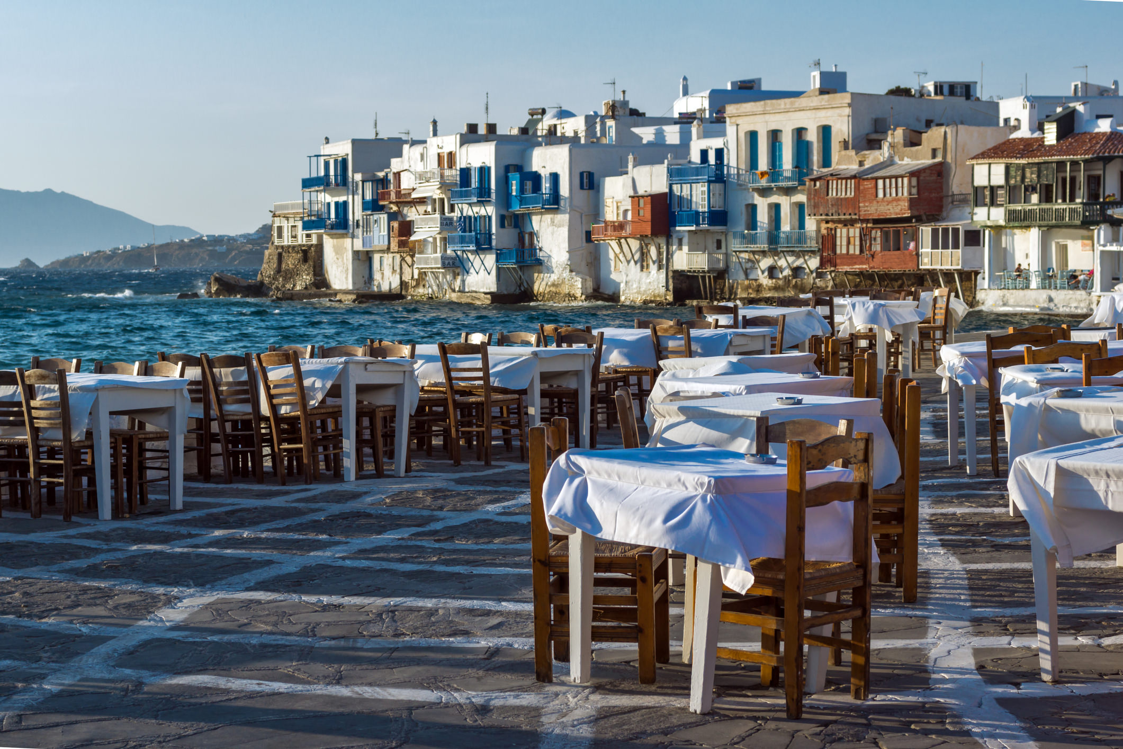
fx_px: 2105
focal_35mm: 68
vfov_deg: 20.2
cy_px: 374
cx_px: 562
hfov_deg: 29.9
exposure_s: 1/400
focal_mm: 45
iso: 100
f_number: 6.3
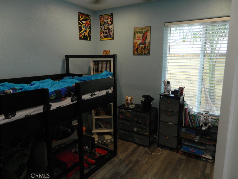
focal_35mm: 25
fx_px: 172
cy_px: 90
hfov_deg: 69.4
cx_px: 119
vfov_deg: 54.9
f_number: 3.1
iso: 110
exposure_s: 1/30
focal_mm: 4.5
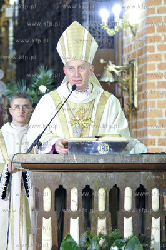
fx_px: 935
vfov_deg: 15.2
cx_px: 83
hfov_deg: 10.1
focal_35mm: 135
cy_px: 125
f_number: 2.8
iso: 1600
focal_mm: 90
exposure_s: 1/40
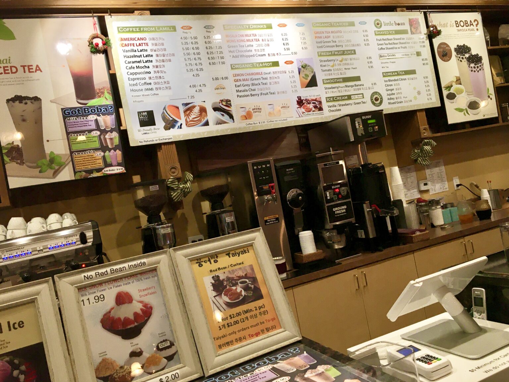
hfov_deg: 61.7
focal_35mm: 29
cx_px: 254
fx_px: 426
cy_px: 191
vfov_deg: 48.2
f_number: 2.2
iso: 25
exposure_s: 1/40
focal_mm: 4.15
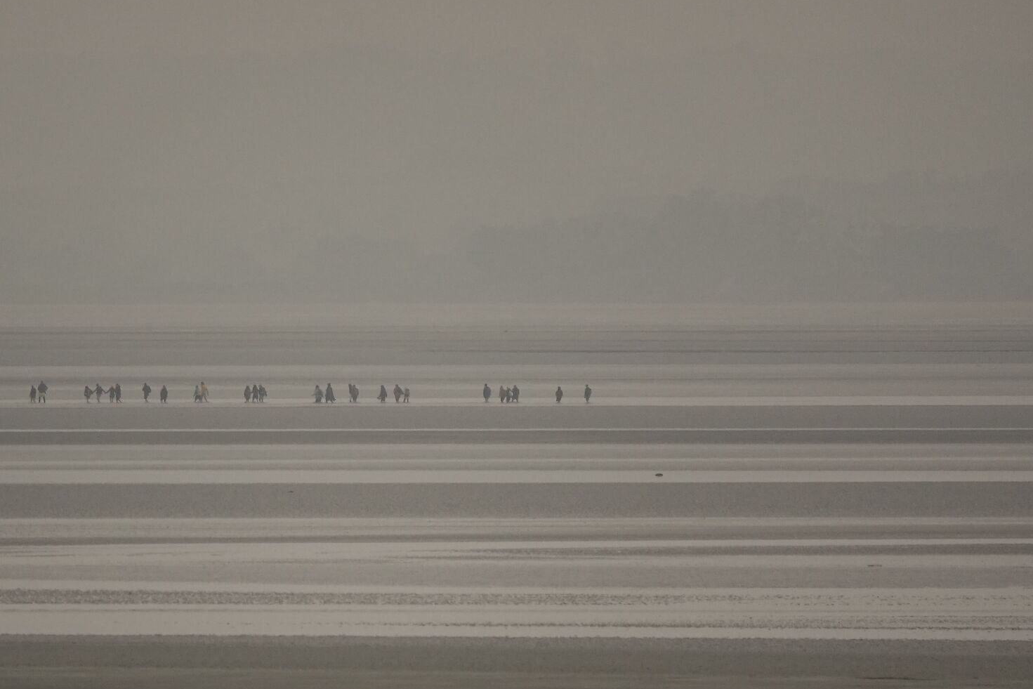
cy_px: 407
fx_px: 28093
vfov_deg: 1.4
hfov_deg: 2.1
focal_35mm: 979
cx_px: 348
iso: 400
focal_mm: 220
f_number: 4
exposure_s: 1/3200
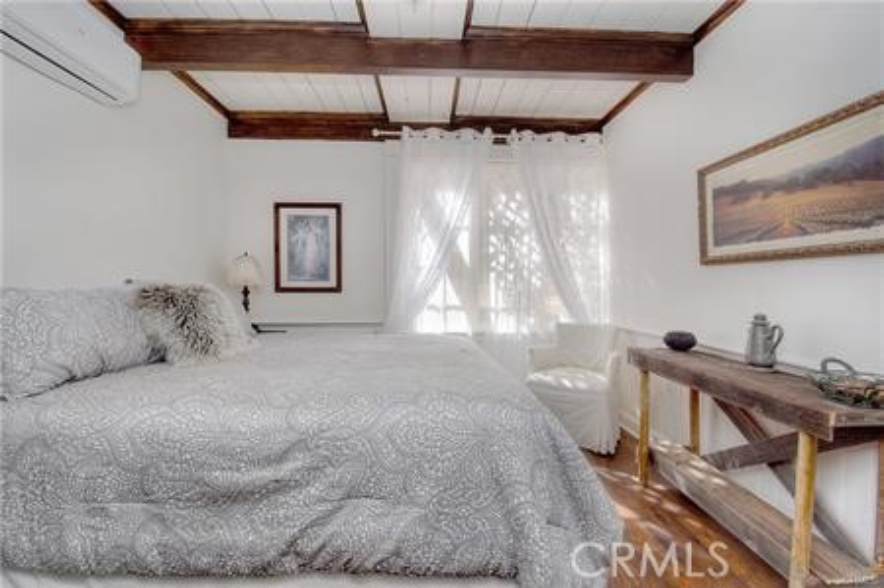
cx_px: 442
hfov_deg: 100.5
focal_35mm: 15
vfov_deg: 77.2
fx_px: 368
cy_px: 294
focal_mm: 10
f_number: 8
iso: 200
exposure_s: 1/125
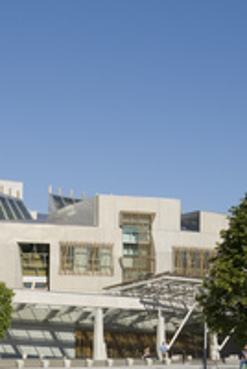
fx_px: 913
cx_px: 43
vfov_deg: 22.0
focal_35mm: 89
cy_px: 364
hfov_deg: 15.3
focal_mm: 28
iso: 100
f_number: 8
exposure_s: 1/250
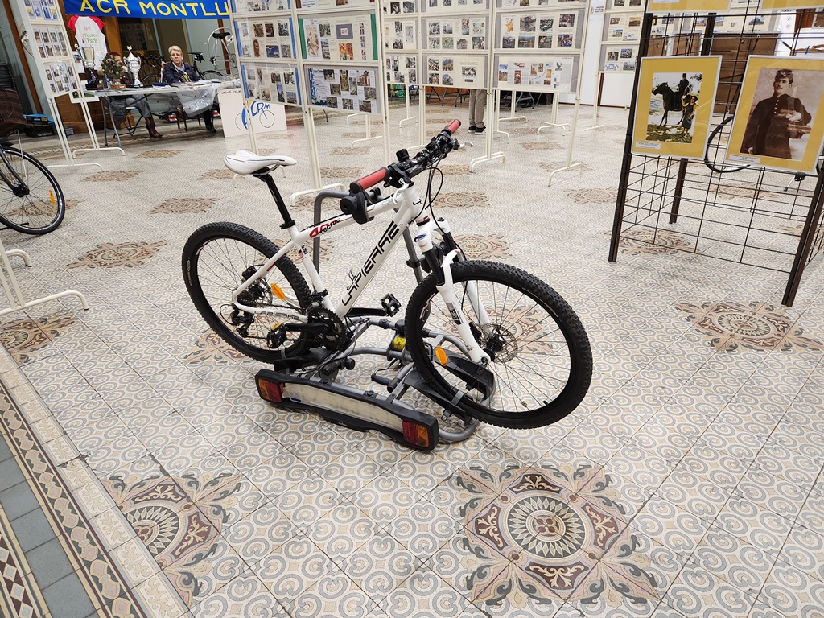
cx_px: 412
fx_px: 547
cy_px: 309
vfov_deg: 58.9
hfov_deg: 73.9
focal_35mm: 23
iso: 250
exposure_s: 1/100
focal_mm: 5.4
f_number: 1.8
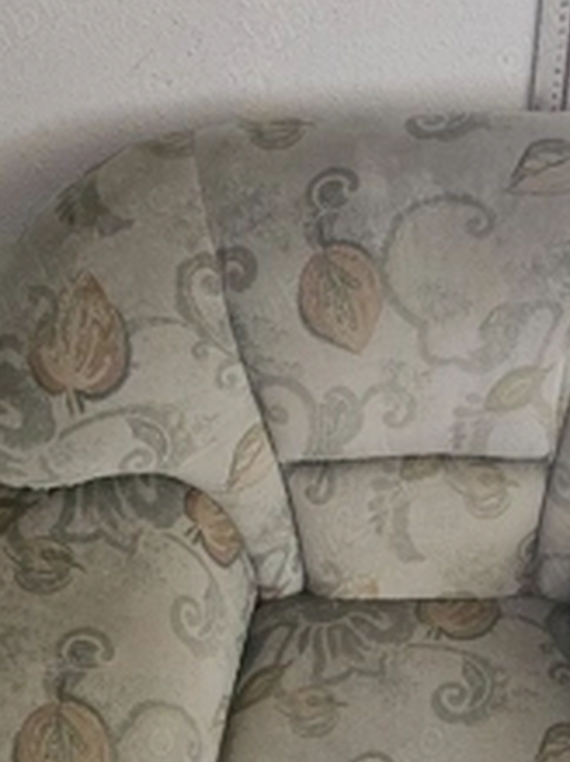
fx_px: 923
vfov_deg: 43.3
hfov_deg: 33.8
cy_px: 578
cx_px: 403
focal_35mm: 42
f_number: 1.7
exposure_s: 1/25
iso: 500
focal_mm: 6.3
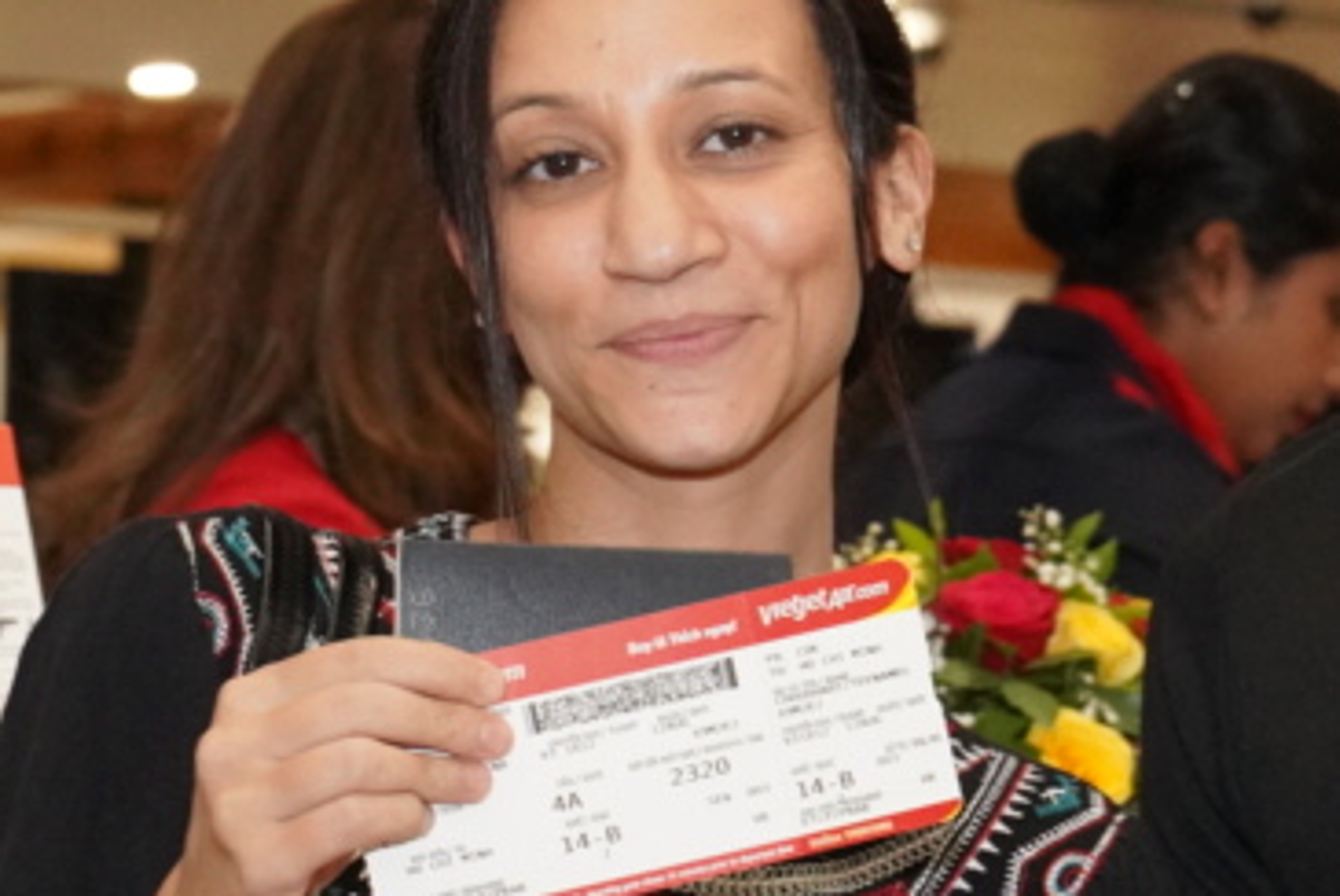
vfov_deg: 7.0
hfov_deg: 10.5
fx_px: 7264
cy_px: -151
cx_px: 595
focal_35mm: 195
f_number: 4.5
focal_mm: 44
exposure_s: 1/80
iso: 4000
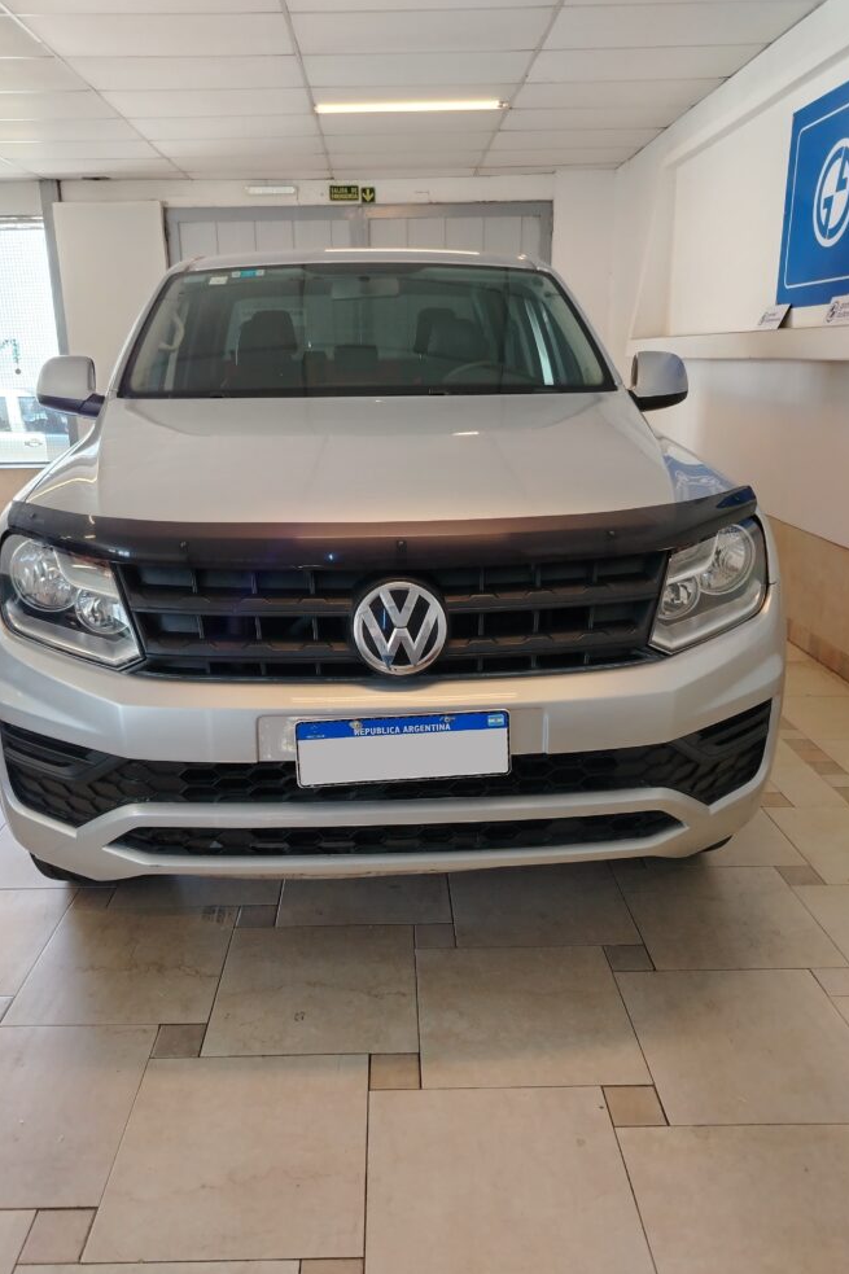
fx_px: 920
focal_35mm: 26
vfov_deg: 69.4
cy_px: 635
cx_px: 386
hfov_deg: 49.5
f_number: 1.75
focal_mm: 5.25
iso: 409
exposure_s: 1/50
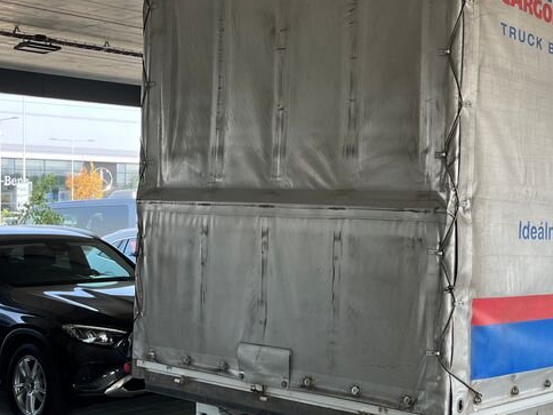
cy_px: 209
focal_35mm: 55
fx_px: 879
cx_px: 435
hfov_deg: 34.0
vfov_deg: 26.6
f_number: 1.6
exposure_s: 1/324
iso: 50
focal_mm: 5.1
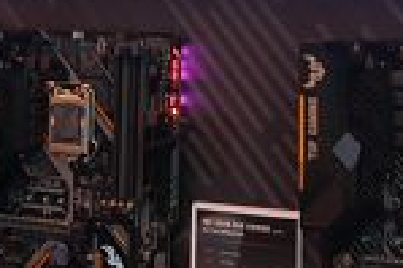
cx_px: 158
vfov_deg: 9.4
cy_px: -133
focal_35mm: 141
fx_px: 1577
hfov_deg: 14.6
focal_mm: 14
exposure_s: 1/125
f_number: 3.5
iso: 800
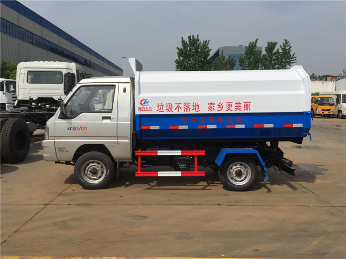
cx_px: 173
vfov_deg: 48.2
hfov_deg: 61.7
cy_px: 130
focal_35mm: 29
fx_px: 290
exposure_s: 1/3968
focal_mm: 4.15
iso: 32
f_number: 2.2
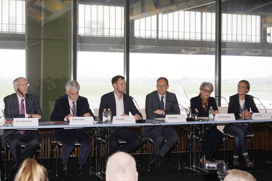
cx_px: 136
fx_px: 506
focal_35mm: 67
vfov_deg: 20.3
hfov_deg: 30.1
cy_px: 90
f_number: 8
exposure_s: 1/80
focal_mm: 67
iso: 320
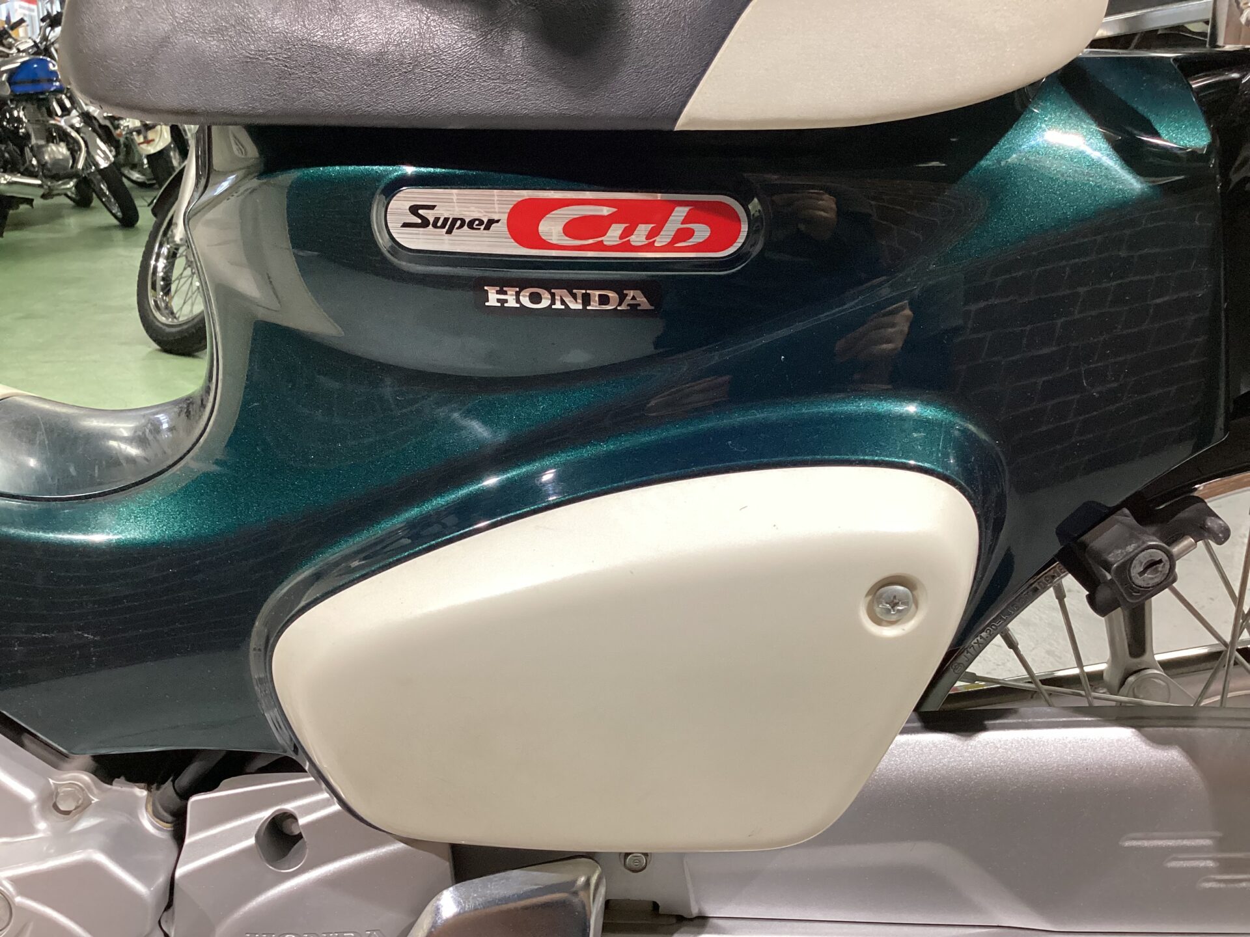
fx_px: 1119
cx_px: 625
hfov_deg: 58.4
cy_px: 468
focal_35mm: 31
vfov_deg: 45.4
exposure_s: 1/60
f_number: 2.4
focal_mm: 3.3
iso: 250
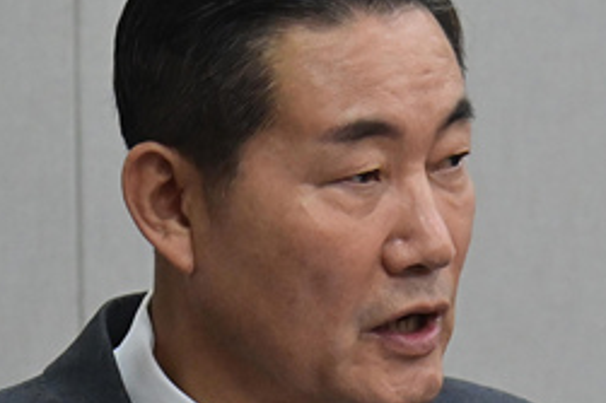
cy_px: 477
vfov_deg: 5.4
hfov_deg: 8.1
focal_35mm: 255
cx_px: 565
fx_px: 4290
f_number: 8
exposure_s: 1/320
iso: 6400
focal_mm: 80
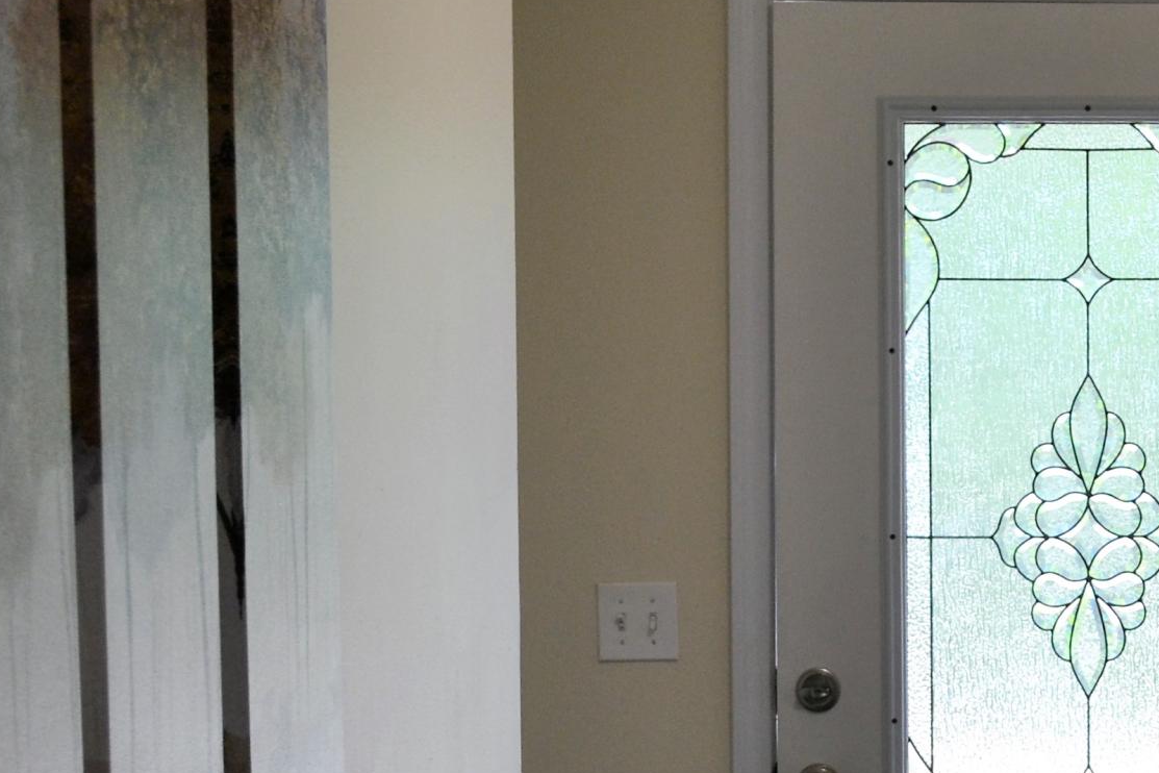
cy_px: 762
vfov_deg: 13.9
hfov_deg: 20.4
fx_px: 3123
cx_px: 1154
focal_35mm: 97
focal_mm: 24
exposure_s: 1/125
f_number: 5.6
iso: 280
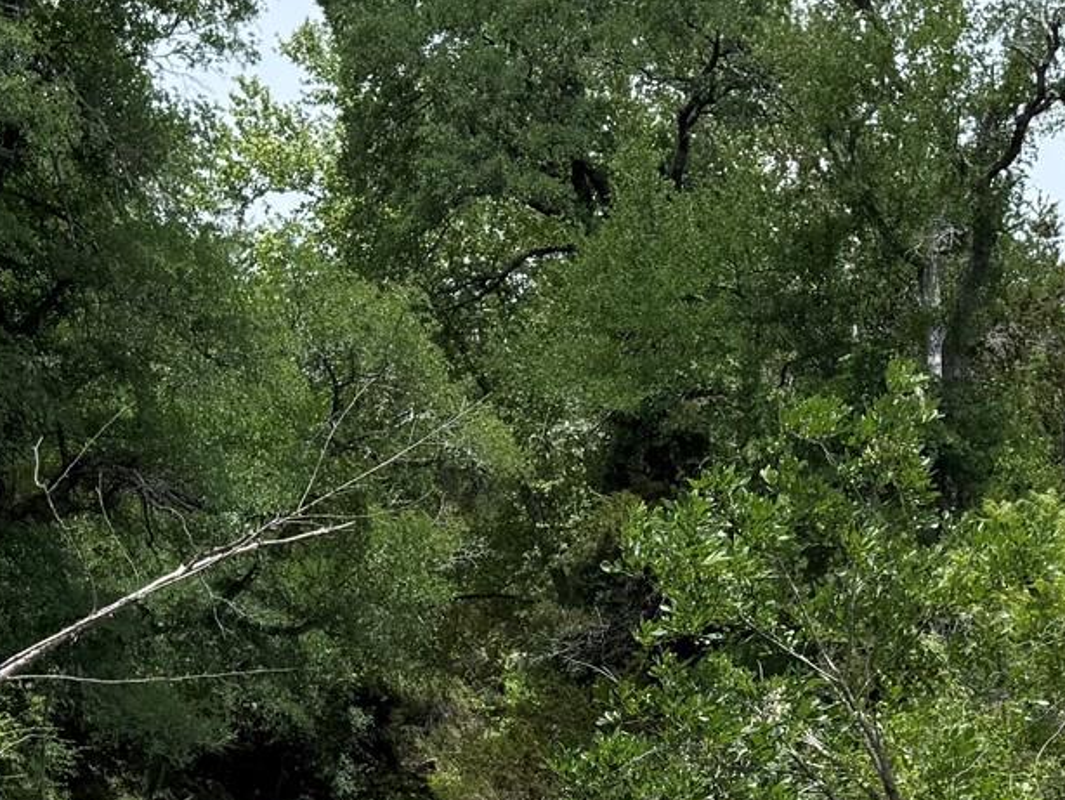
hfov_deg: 24.3
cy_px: 798
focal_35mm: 80
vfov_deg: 18.0
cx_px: 697
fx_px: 2462
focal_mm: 6.76
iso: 80
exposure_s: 1/3279
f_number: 1.78
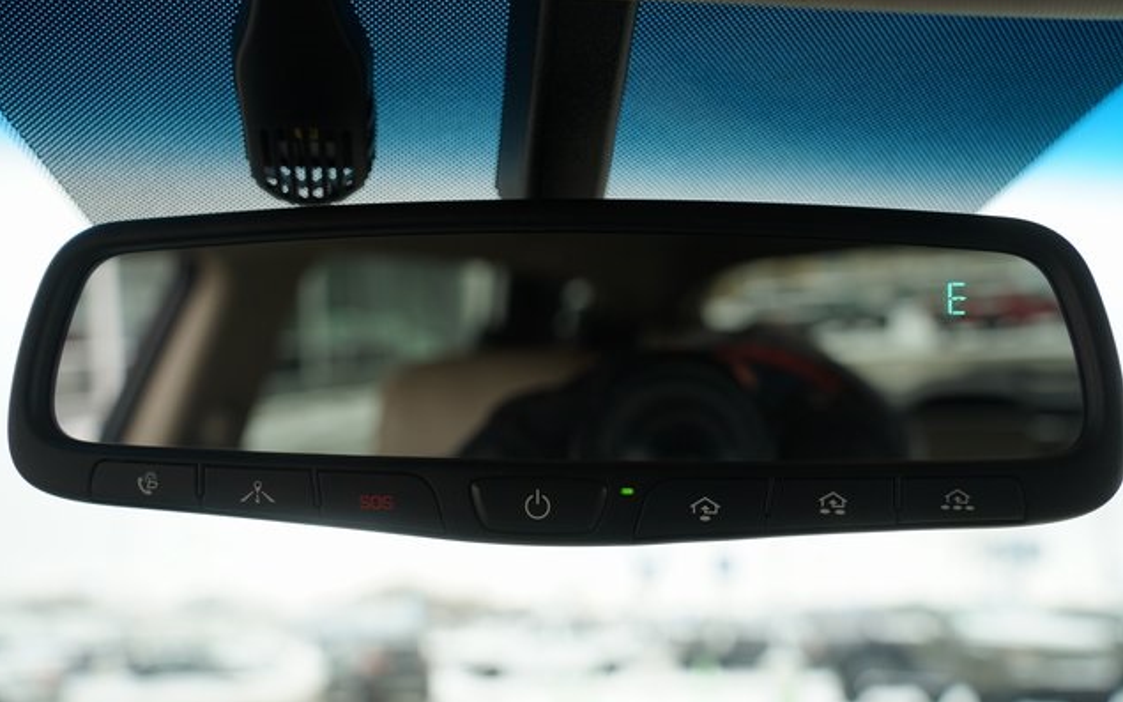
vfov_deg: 33.6
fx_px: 1163
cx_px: 559
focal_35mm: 38
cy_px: 346
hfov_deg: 51.5
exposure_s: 1/80
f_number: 5
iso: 100
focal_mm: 37
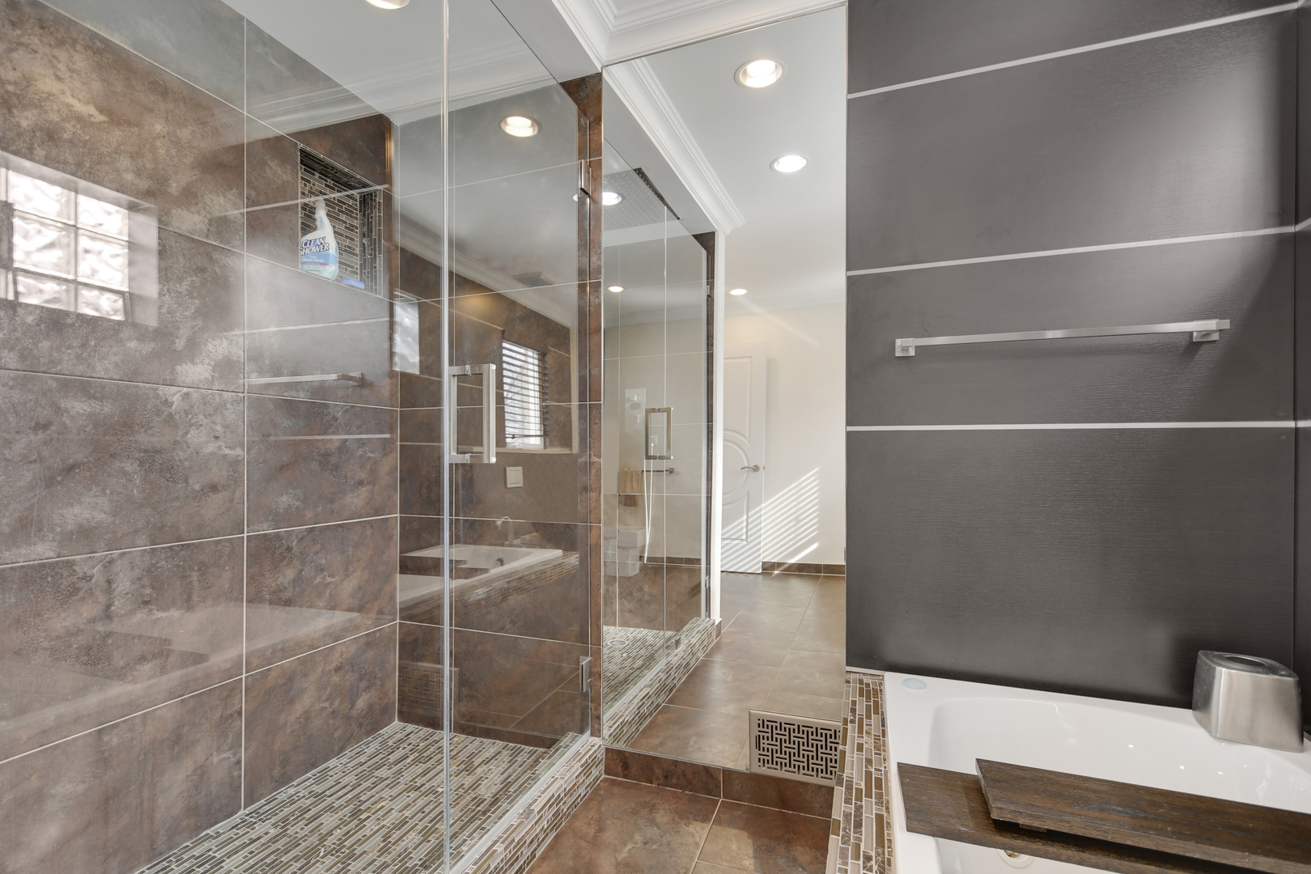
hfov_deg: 100.4
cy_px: 437
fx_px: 546
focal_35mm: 15
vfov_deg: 77.3
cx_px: 656
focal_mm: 10
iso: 200
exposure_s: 1/500
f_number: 3.5
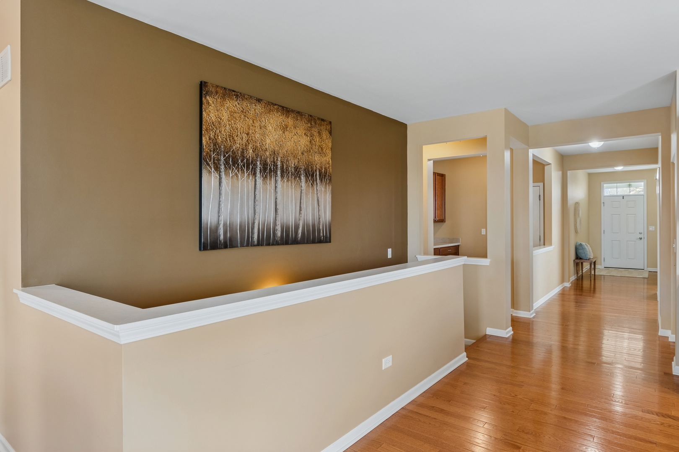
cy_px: 226
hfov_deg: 81.2
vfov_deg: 59.5
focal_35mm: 21
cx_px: 340
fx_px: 396
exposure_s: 1/6
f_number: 8
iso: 320
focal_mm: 14
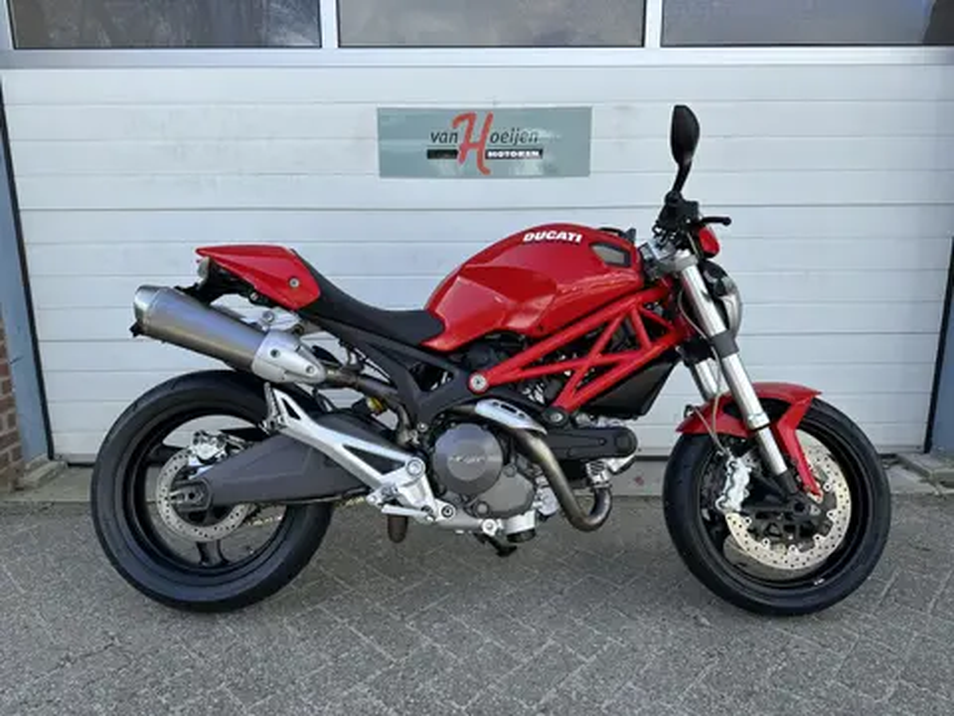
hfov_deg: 71.6
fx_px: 661
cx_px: 477
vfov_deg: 56.8
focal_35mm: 24
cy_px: 358
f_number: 1.78
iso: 80
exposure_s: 1/1304
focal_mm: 6.86
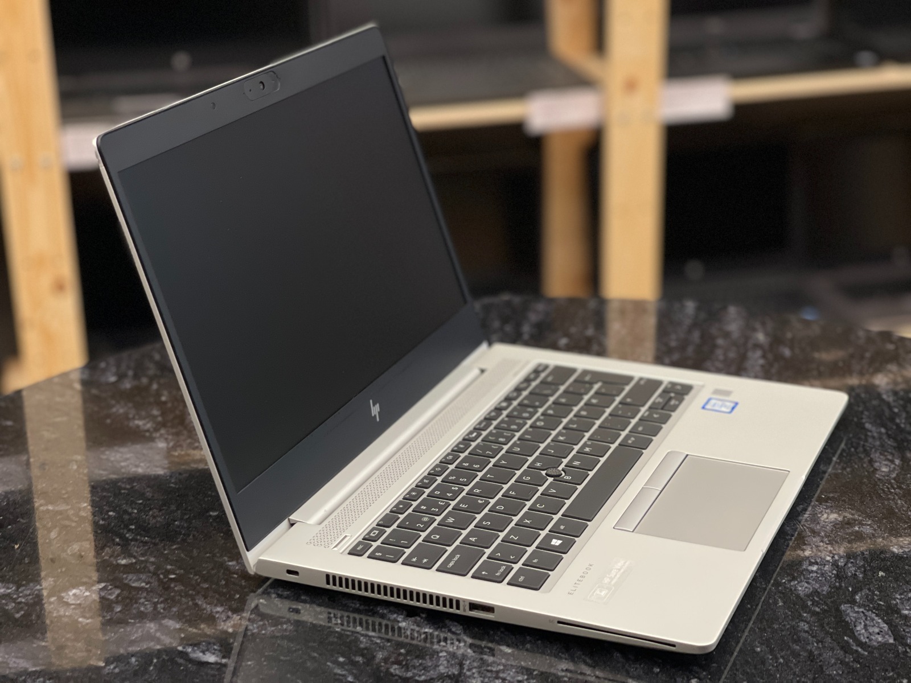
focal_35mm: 64
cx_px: 456
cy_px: 342
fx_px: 1684
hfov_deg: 30.3
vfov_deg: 22.9
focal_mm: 7.5
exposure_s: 1/69
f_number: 2.2
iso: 250
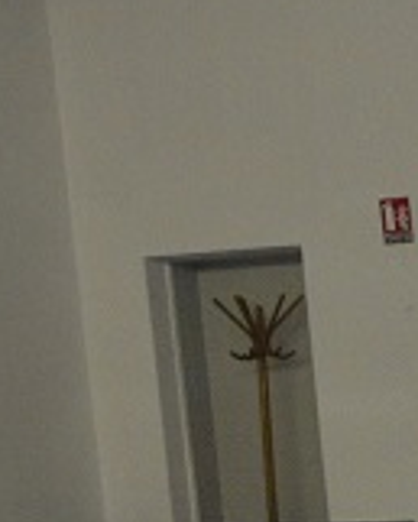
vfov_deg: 11.2
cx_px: 933
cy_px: 739
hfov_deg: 8.6
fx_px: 2580
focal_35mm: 167
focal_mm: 35
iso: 6400
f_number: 8
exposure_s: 1/125
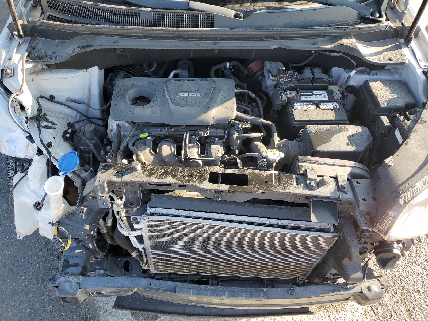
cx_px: 214
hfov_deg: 67.3
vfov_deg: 53.1
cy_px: 160
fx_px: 321
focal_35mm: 26
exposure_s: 1/417
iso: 50
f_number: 1.5
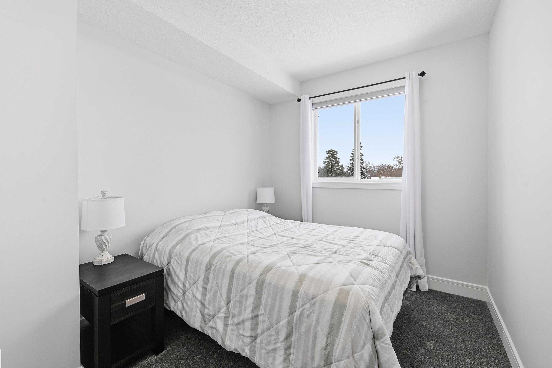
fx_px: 230
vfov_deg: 77.3
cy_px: 178
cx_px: 278
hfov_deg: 100.4
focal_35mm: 15
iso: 100
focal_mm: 14
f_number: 8
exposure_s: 1/125
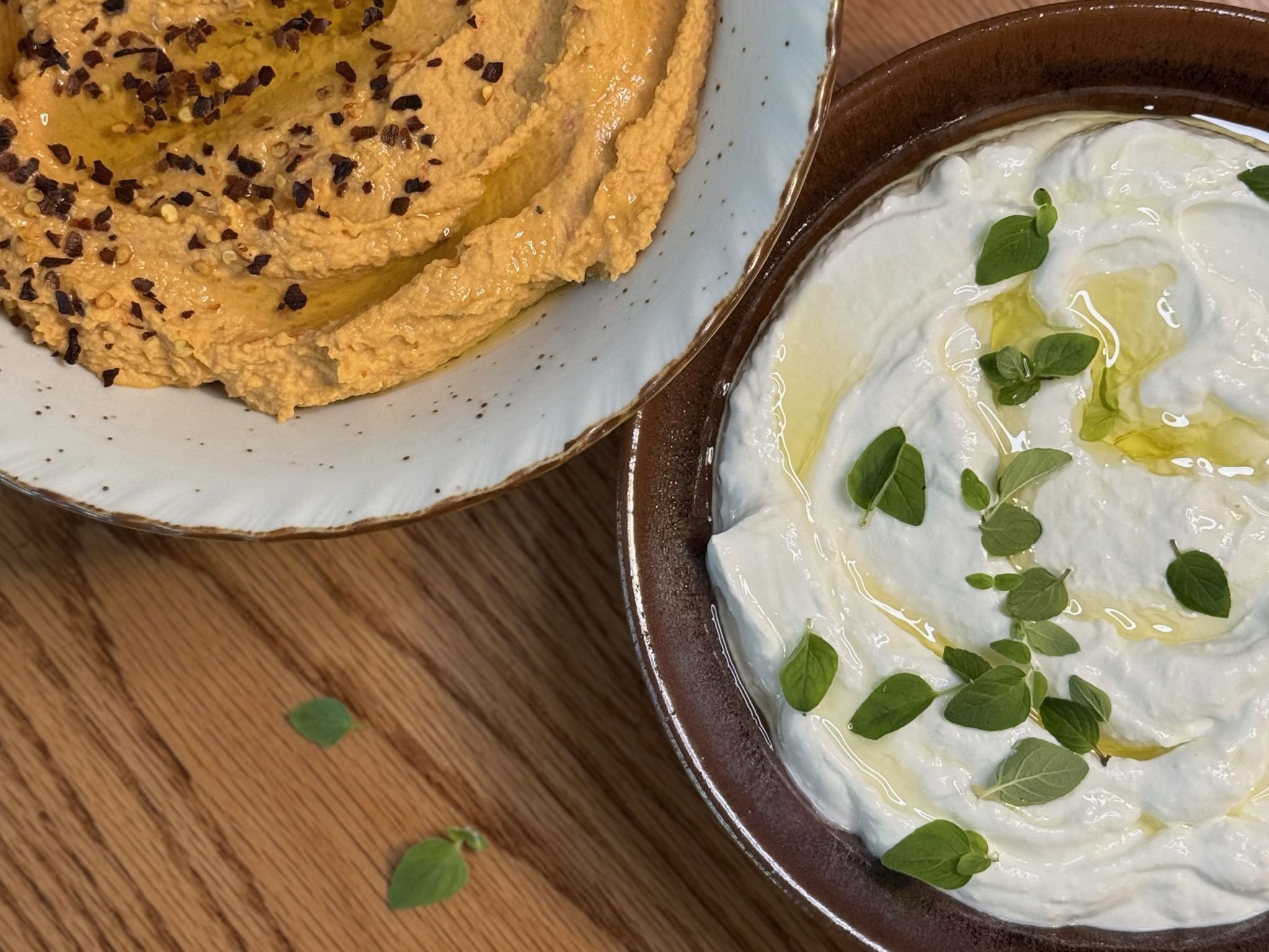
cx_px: 634
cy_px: 476
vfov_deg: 30.3
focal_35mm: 48
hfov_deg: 39.7
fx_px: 1760
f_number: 1.78
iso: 200
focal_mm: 6.76
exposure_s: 1/60
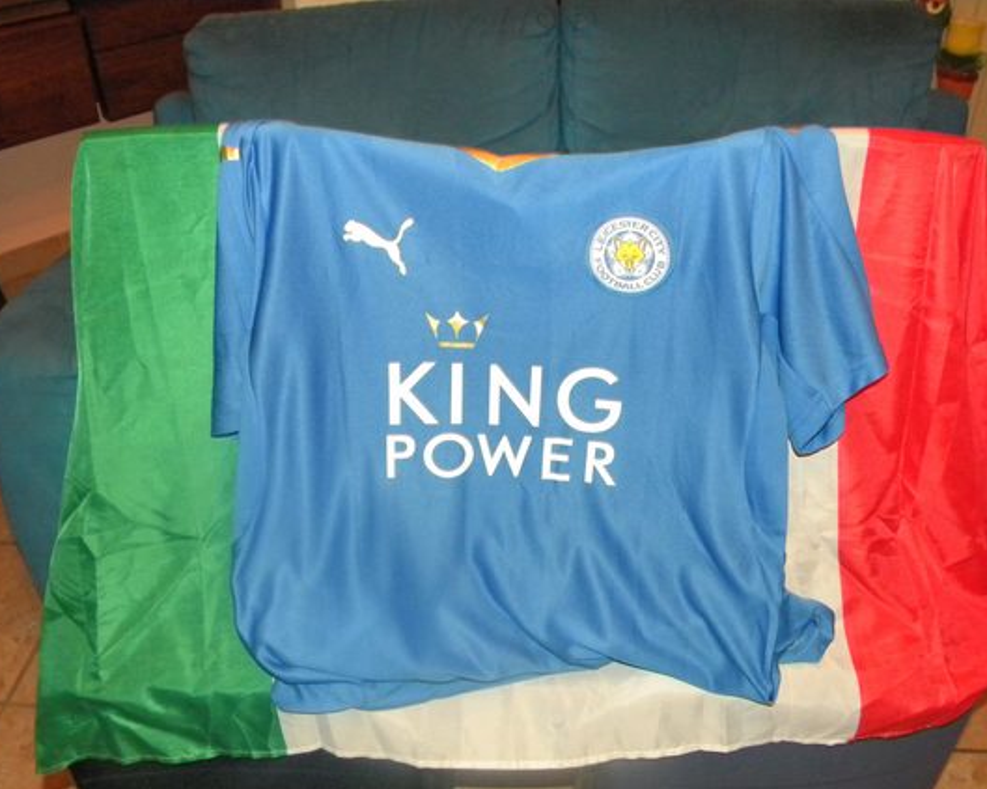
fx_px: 905
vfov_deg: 47.1
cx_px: 502
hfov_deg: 57.2
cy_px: 418
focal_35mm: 31
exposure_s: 1/8
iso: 400
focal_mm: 5
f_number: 3.5
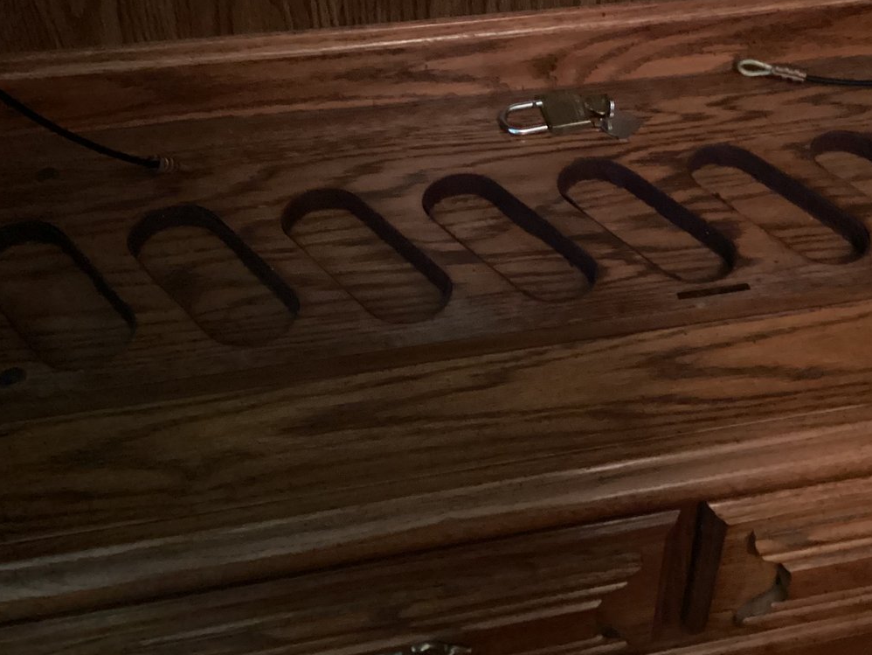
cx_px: 588
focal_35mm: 47
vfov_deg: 30.5
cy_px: 186
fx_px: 1184
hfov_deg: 39.9
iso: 800
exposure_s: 1/15
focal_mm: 3.3
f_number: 2.4
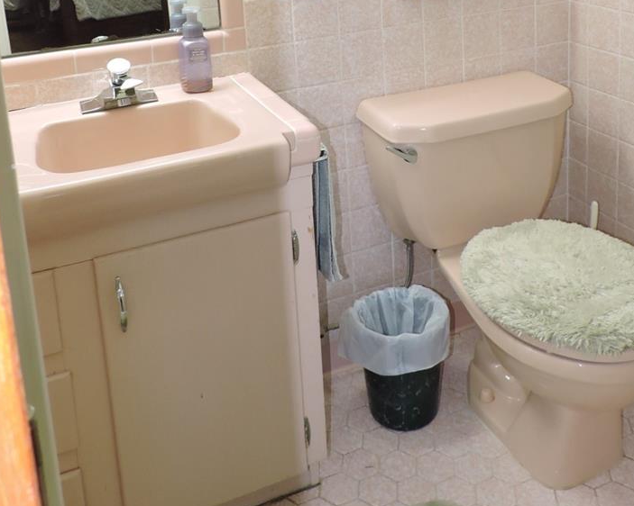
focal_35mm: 40
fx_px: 750
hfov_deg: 45.8
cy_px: 14
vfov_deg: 34.4
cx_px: 325
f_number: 3
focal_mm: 4.3
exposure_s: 1/40
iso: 280
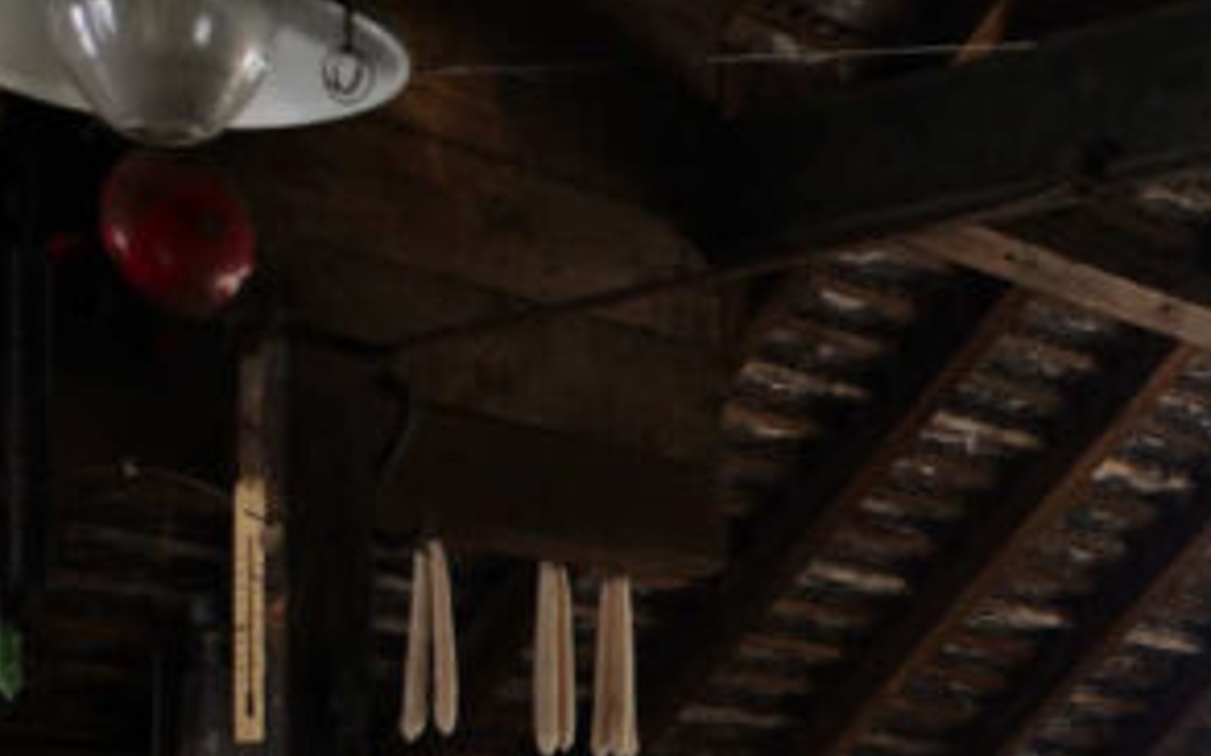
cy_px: 1124
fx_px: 2937
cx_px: 1335
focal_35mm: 89
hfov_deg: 22.0
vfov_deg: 13.8
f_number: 3.1
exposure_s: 1/60
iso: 250
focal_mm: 16
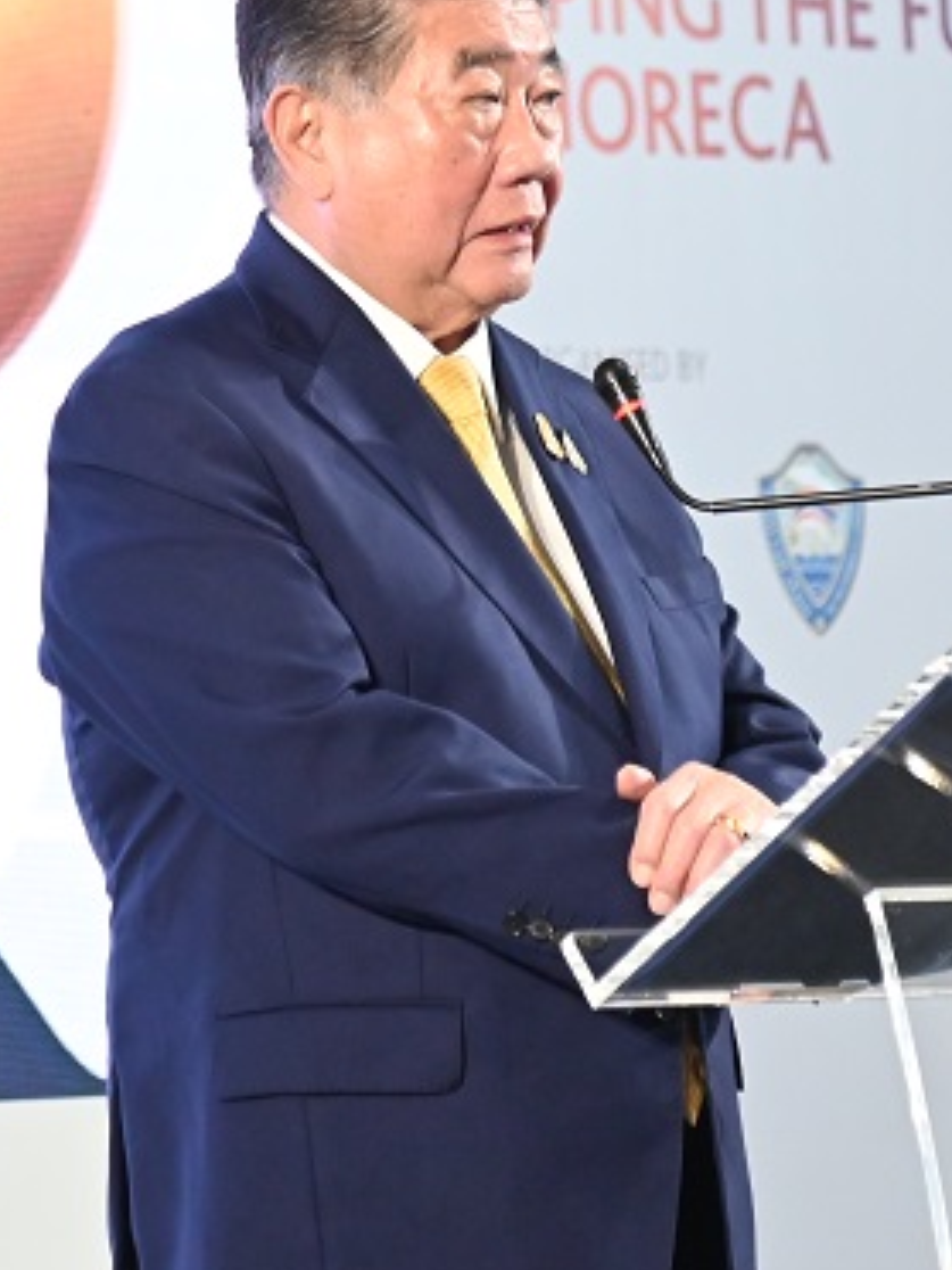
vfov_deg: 6.0
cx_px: 601
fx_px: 12027
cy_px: 265
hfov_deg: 4.5
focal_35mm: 328
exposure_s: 1/250
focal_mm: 105
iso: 4500
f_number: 4
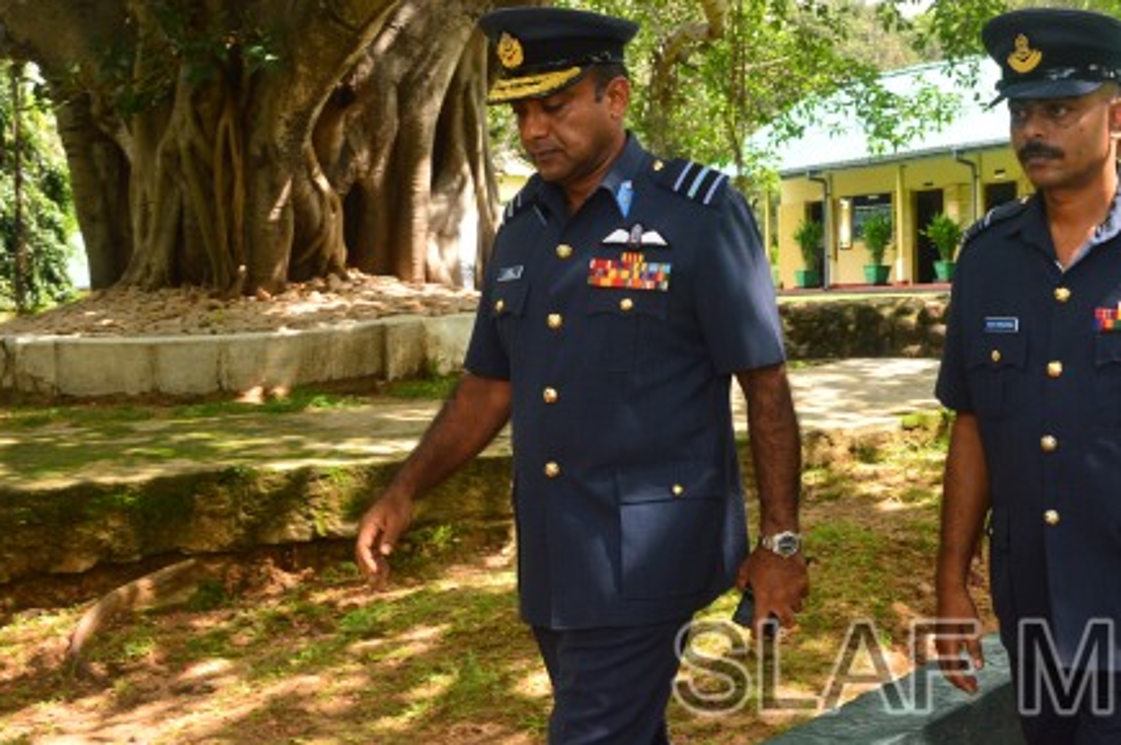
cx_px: 742
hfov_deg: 38.0
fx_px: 1608
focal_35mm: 52
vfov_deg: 26.0
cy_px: 296
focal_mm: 25
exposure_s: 1/200
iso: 200
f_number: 6.3
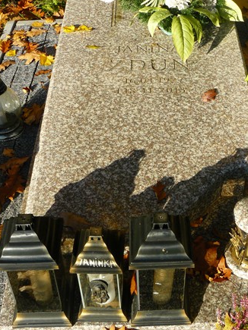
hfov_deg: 27.3
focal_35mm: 53
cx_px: 166
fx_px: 507
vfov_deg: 36.2
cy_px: 152
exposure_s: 1/250
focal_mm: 6
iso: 100
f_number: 4.5
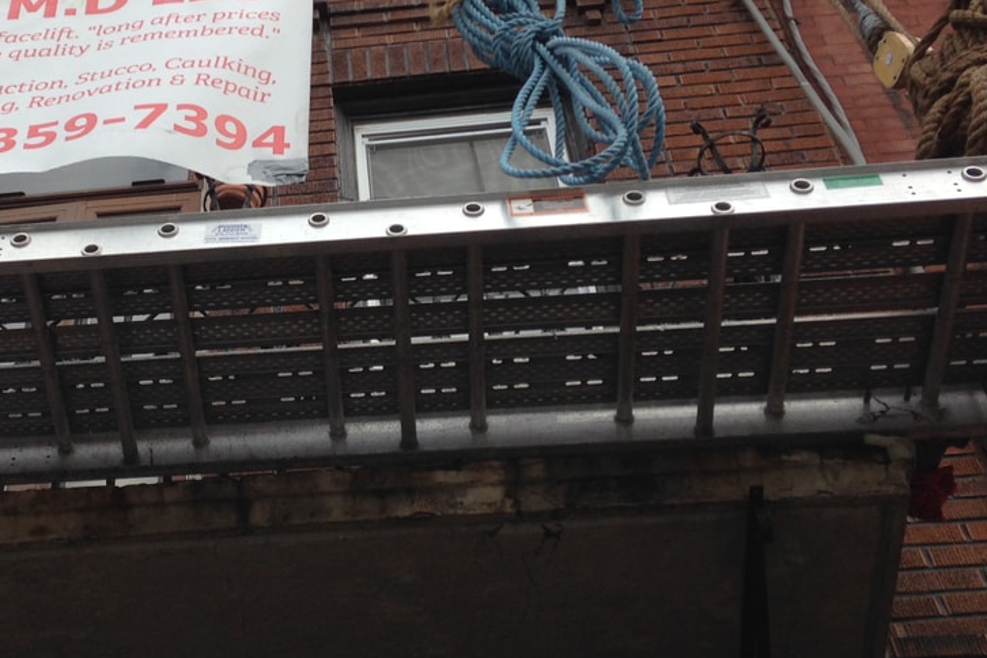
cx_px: 177
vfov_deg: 21.5
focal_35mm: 63
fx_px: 1727
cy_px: 254
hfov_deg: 31.0
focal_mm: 4.12
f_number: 2.4
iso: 50
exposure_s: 1/577
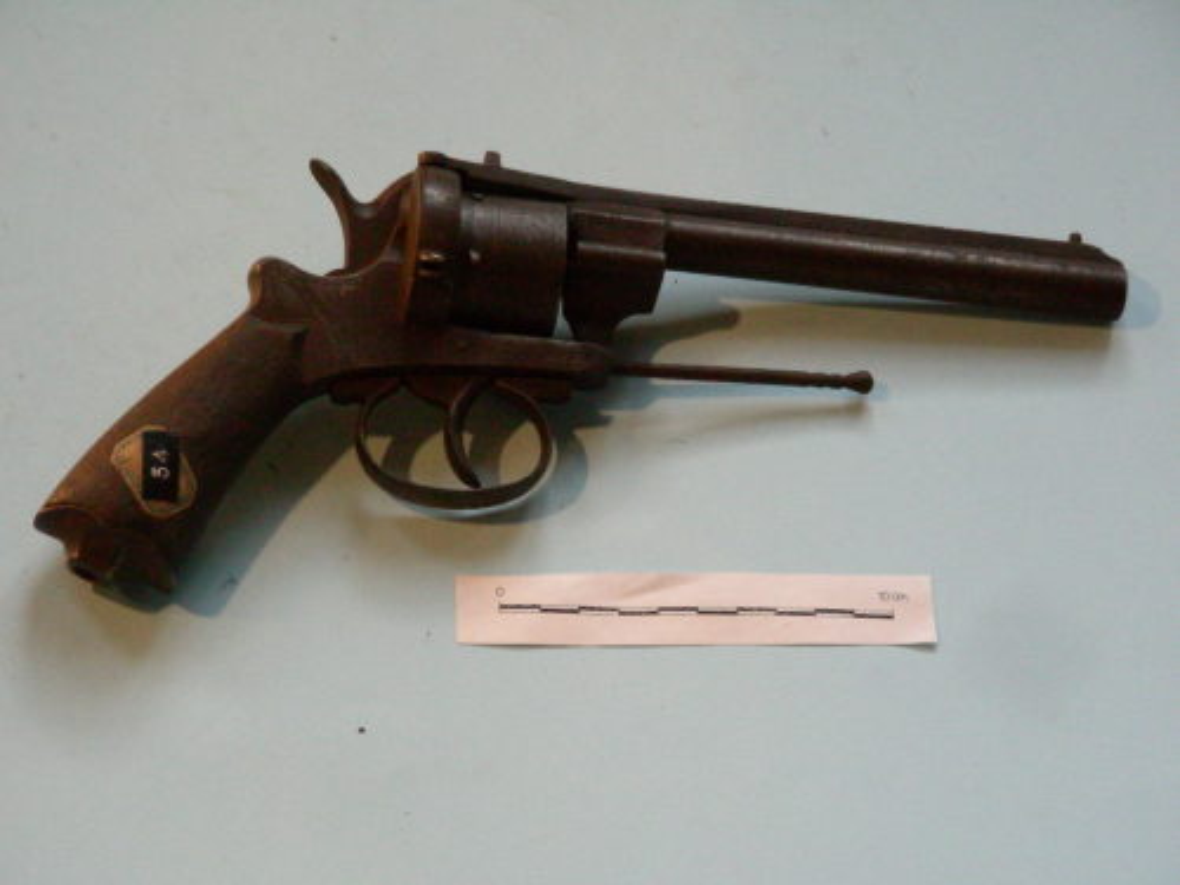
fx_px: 5045
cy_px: 442
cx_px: 590
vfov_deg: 10.0
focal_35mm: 148
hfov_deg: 13.3
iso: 400
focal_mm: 24.7
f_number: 4
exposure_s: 1/317
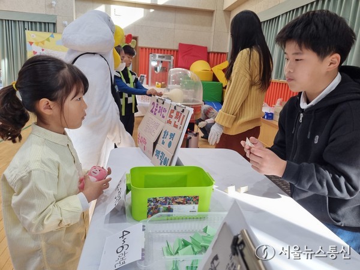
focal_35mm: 26
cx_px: 180
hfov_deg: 67.3
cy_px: 135
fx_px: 270
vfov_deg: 53.1
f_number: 1.8
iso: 100
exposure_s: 1/120
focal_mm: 5.4
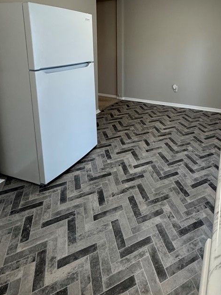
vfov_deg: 68.9
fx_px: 196
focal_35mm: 23
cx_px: 173
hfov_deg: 55.3
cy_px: 72
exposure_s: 1/120
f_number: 2.2
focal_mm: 2.22
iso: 320
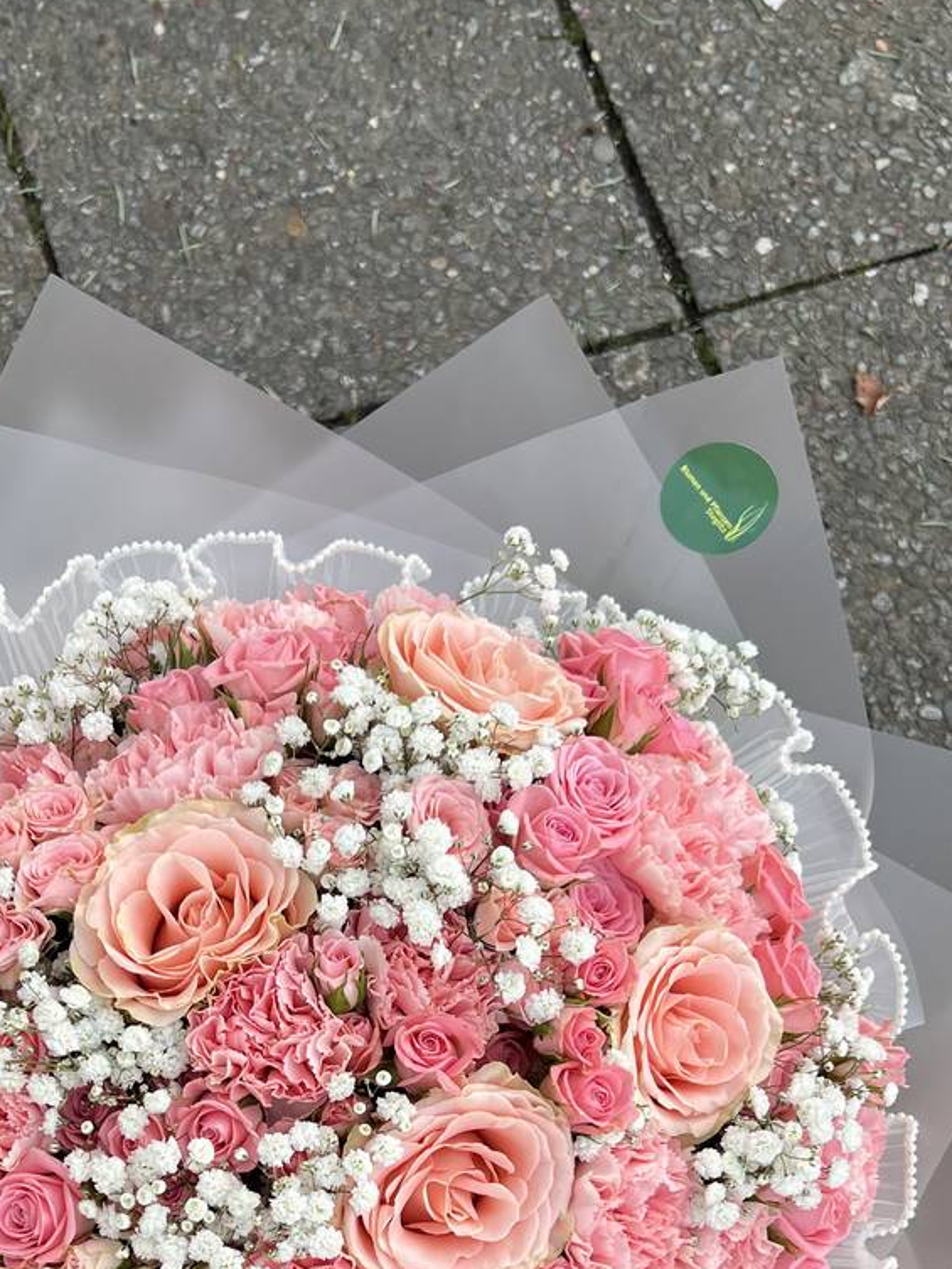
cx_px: 317
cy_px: 1076
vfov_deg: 39.1
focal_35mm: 46
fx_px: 1686
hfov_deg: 31.3
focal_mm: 5.7
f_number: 1.5
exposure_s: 1/1048
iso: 50
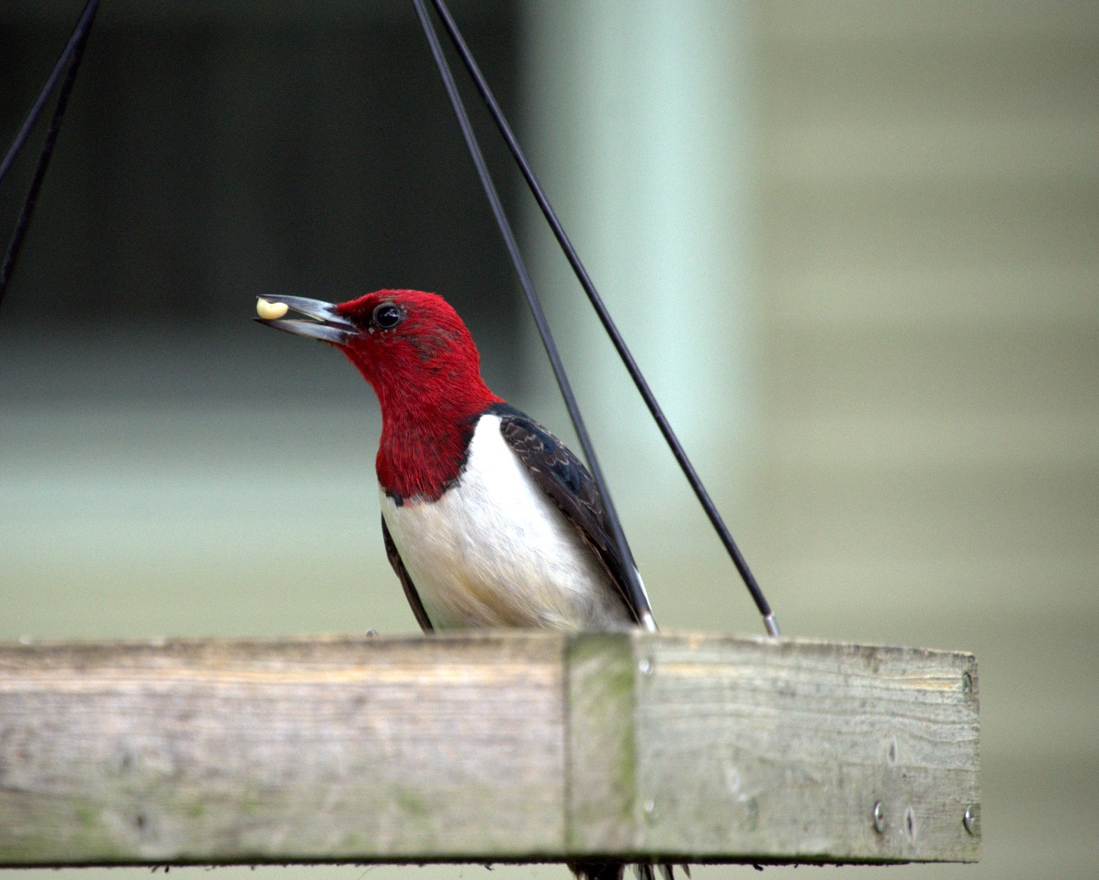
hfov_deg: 2.8
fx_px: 22121
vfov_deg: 2.3
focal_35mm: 680
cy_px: 440
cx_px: 467
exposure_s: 1/60
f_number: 6.3
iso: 800
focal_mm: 400
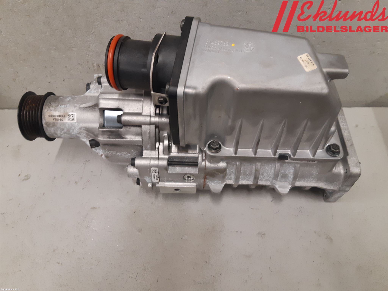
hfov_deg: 67.3
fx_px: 291
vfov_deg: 53.1
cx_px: 194
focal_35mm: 26
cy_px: 146
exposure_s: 1/50
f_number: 1.7
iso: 160
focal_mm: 3.93
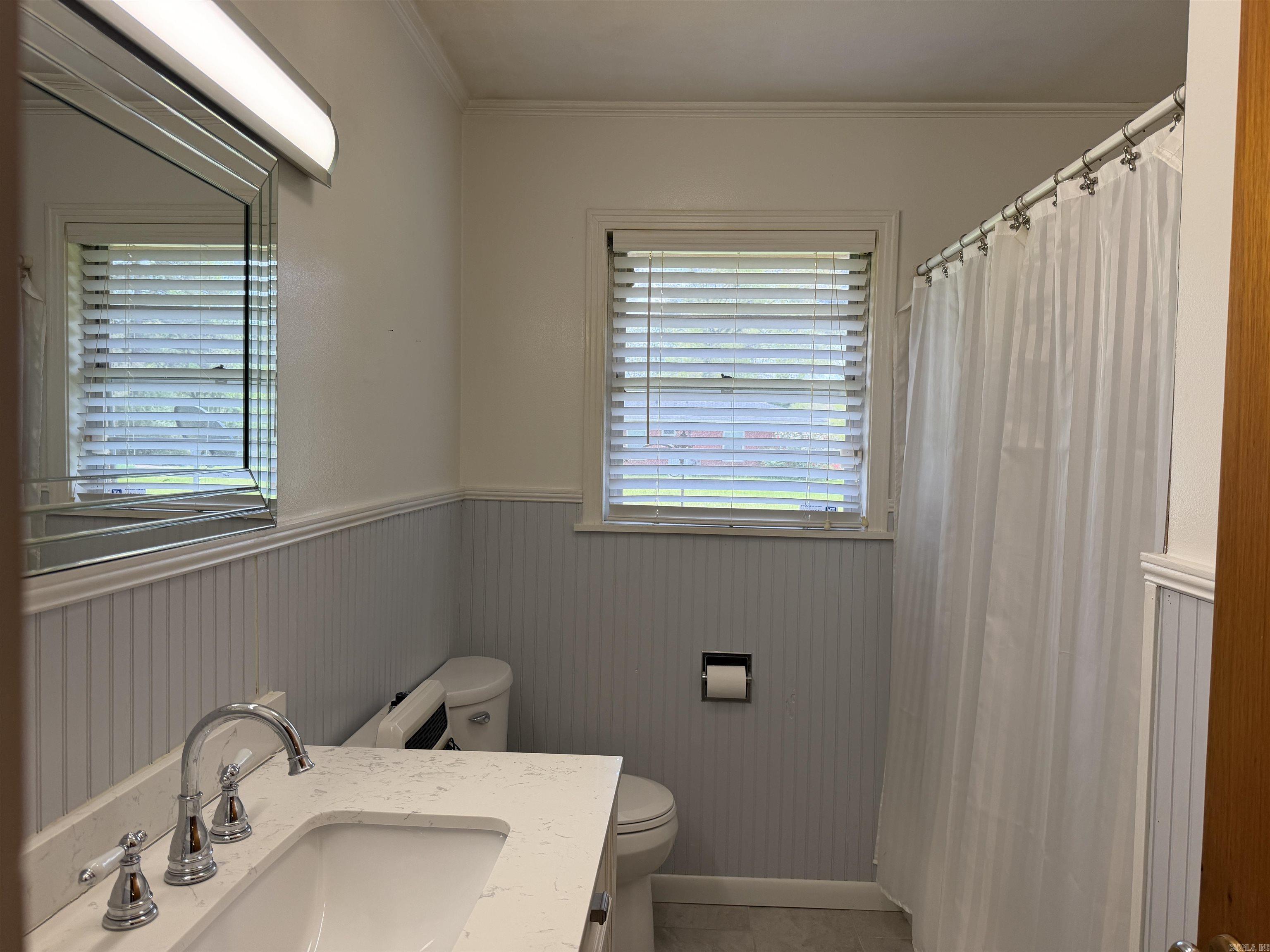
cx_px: 635
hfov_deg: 71.6
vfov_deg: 56.8
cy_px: 476
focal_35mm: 24
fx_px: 881
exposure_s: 1/280
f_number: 1.78
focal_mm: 6.76
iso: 80
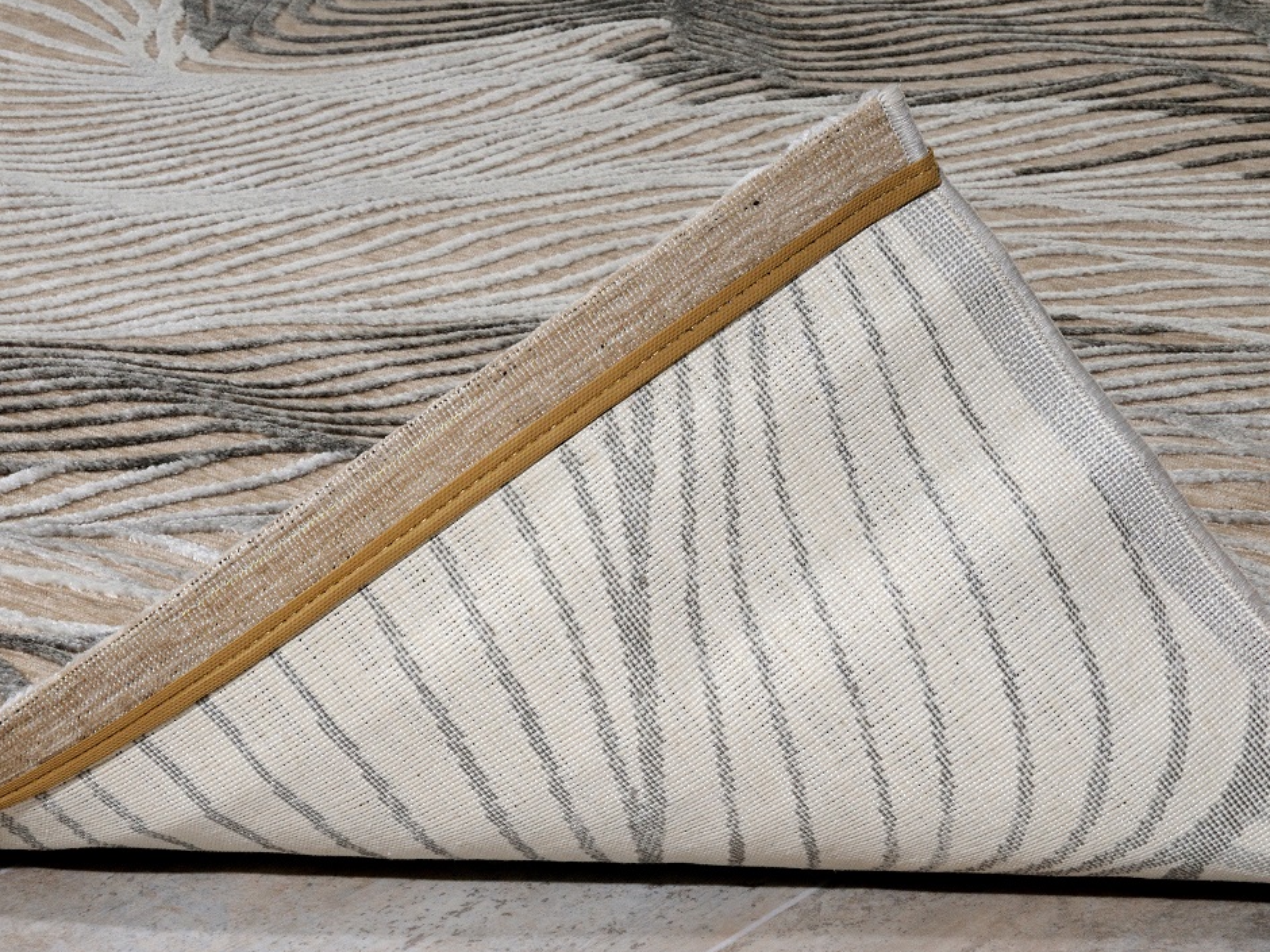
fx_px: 4219
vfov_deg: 12.9
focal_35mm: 115
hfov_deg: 17.1
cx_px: 572
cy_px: 479
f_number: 29
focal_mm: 70
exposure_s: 1/125
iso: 500
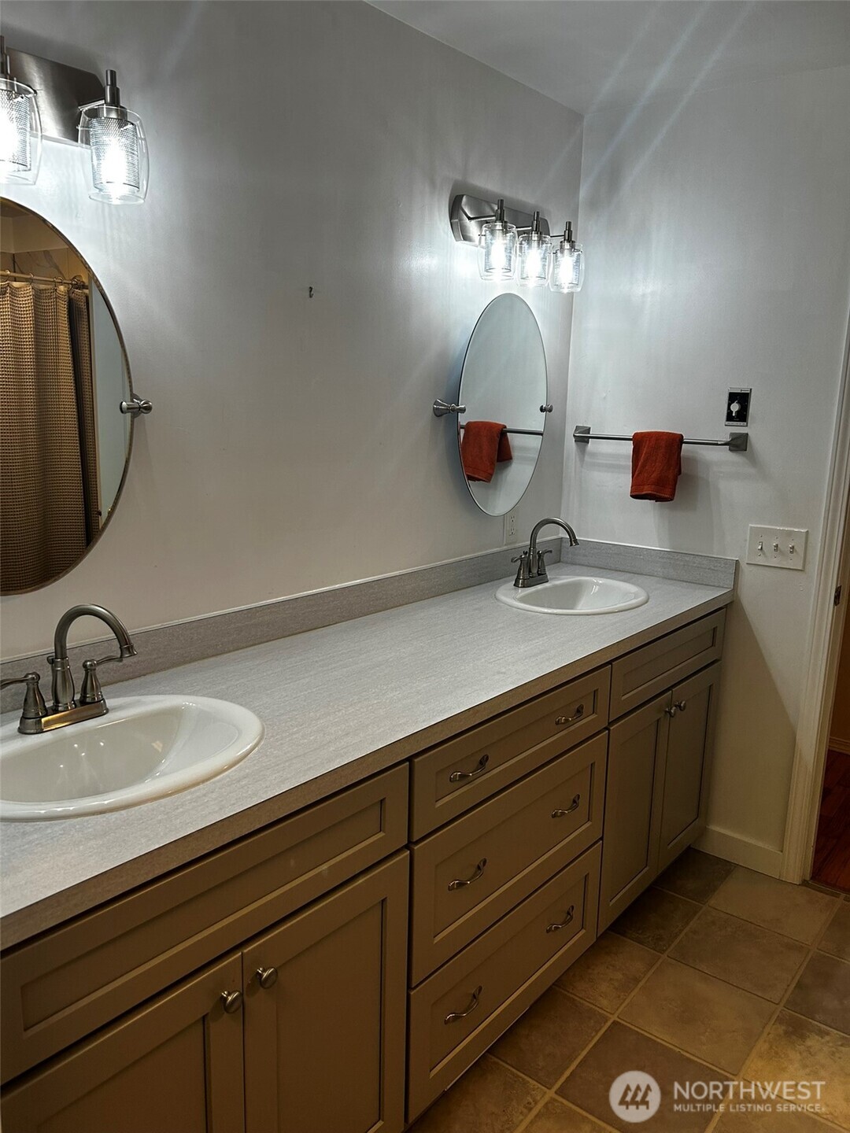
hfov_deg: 53.1
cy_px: 566
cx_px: 425
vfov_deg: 67.3
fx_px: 851
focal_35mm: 26
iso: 100
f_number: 1.5
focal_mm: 5.7
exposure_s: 1/120
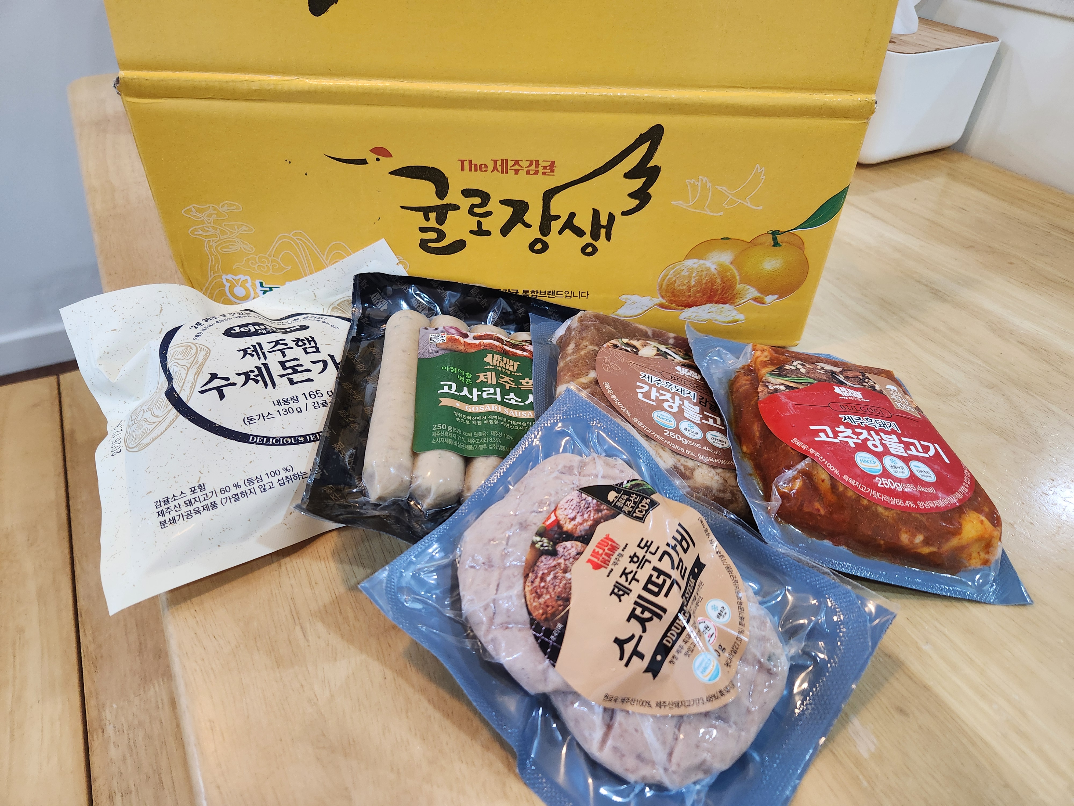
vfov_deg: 58.9
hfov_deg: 73.9
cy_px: 403
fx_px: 714
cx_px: 537
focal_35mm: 23
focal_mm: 5.4
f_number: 1.8
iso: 400
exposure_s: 1/120
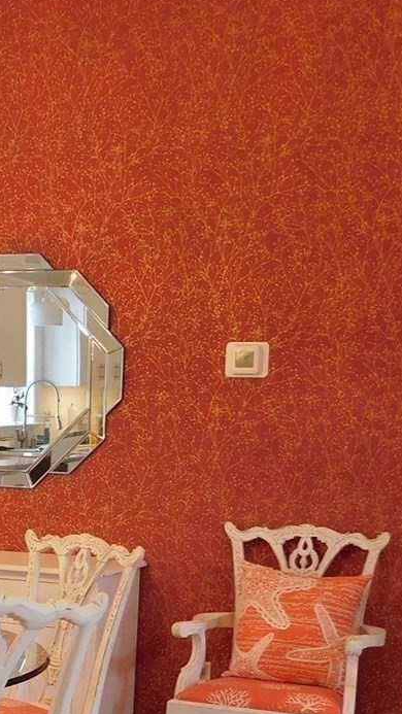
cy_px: 636
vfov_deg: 27.6
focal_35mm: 74
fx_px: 1402
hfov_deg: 15.6
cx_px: -102
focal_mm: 4
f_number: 3
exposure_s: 1/30
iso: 200
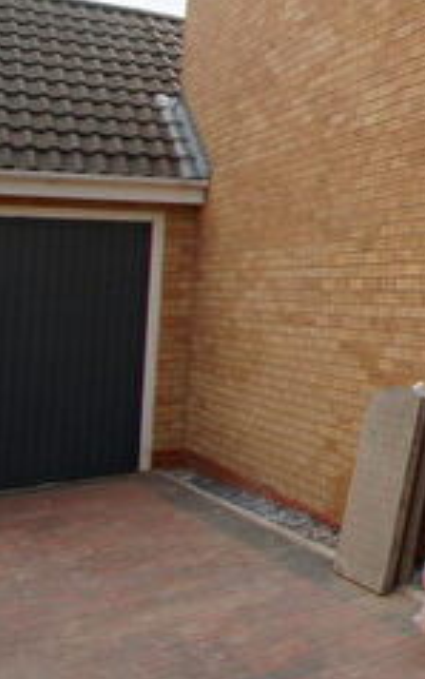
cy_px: 184
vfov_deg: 43.2
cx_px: 807
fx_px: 833
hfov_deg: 19.5
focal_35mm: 45
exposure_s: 1/125
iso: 200
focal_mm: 10
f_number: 10
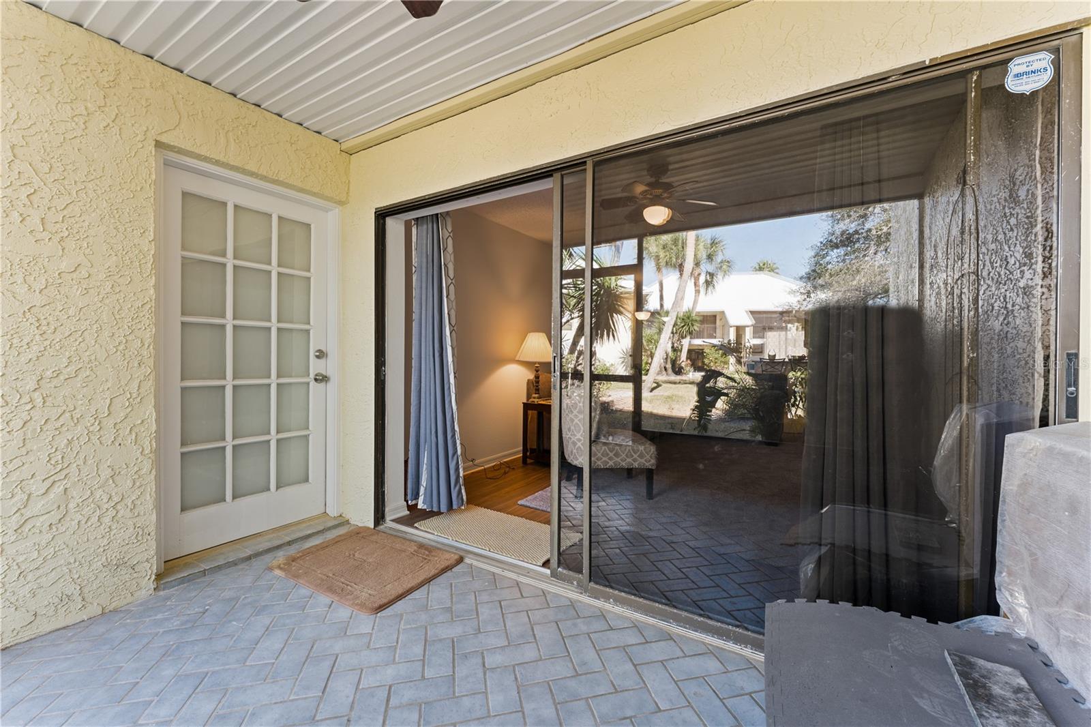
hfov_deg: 101.2
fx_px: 448
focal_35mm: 15
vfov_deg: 78.1
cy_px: 364
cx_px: 546
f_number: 9
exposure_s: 1/5
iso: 500
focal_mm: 14.8
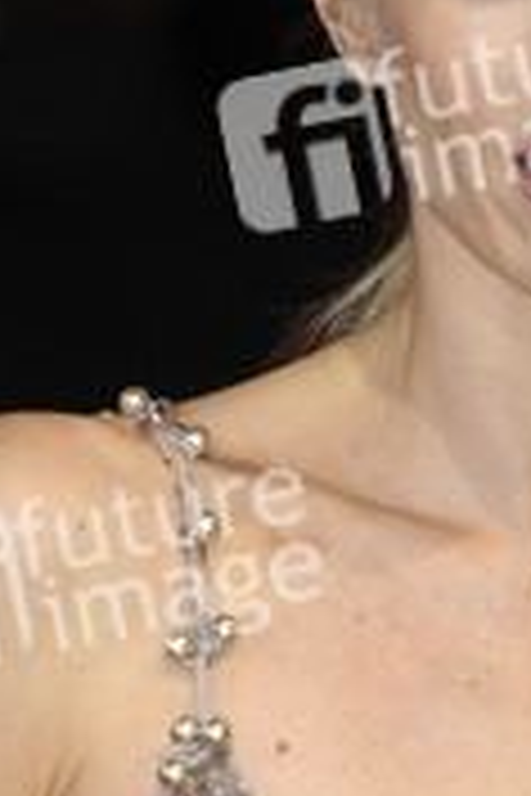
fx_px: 11640
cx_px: 583
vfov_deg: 3.9
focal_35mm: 526
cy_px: 351
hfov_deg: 2.6
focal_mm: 155
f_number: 4.5
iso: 320
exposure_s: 1/200
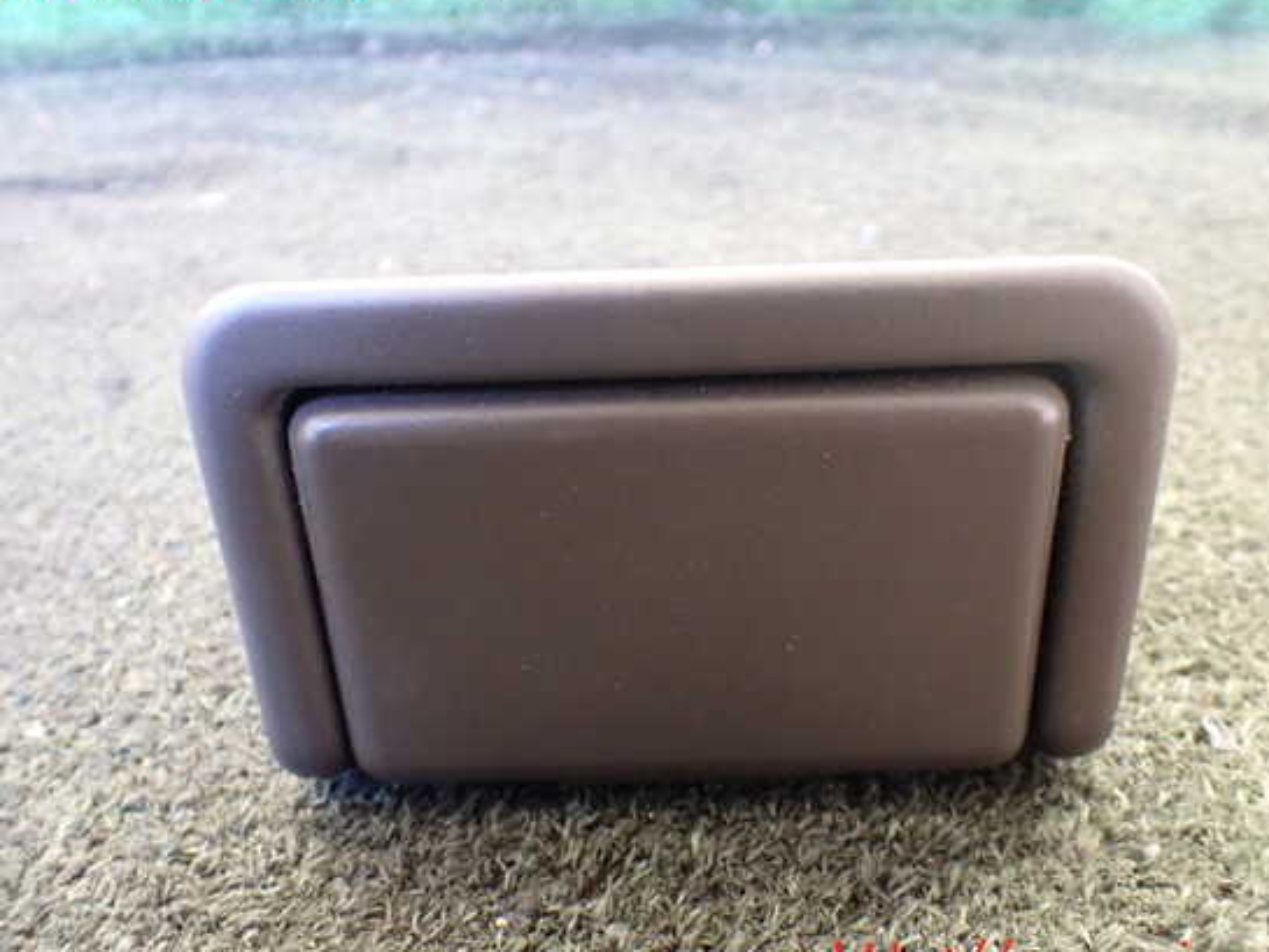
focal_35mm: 33
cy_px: 470
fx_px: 1210
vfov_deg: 43.0
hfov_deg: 55.3
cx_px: 661
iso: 800
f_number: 2.3
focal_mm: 5.4
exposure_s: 1/40
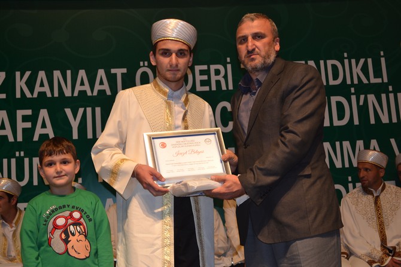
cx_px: 200
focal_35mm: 57
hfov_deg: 35.0
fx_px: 635
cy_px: 134
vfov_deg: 23.8
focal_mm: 38
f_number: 5
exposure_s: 1/60
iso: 400
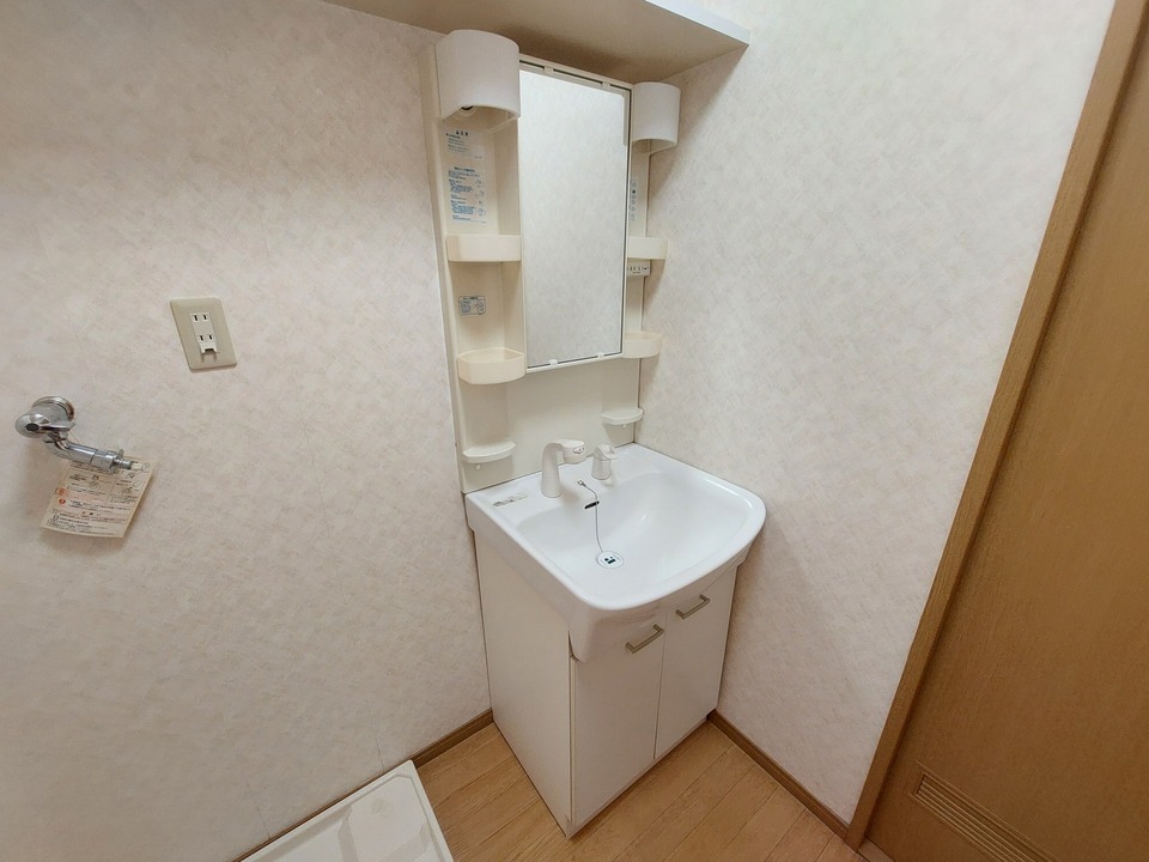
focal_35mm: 13
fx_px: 432
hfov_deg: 106.2
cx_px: 574
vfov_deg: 89.9
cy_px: 431
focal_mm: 1.74
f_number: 2.2
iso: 320
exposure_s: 1/30
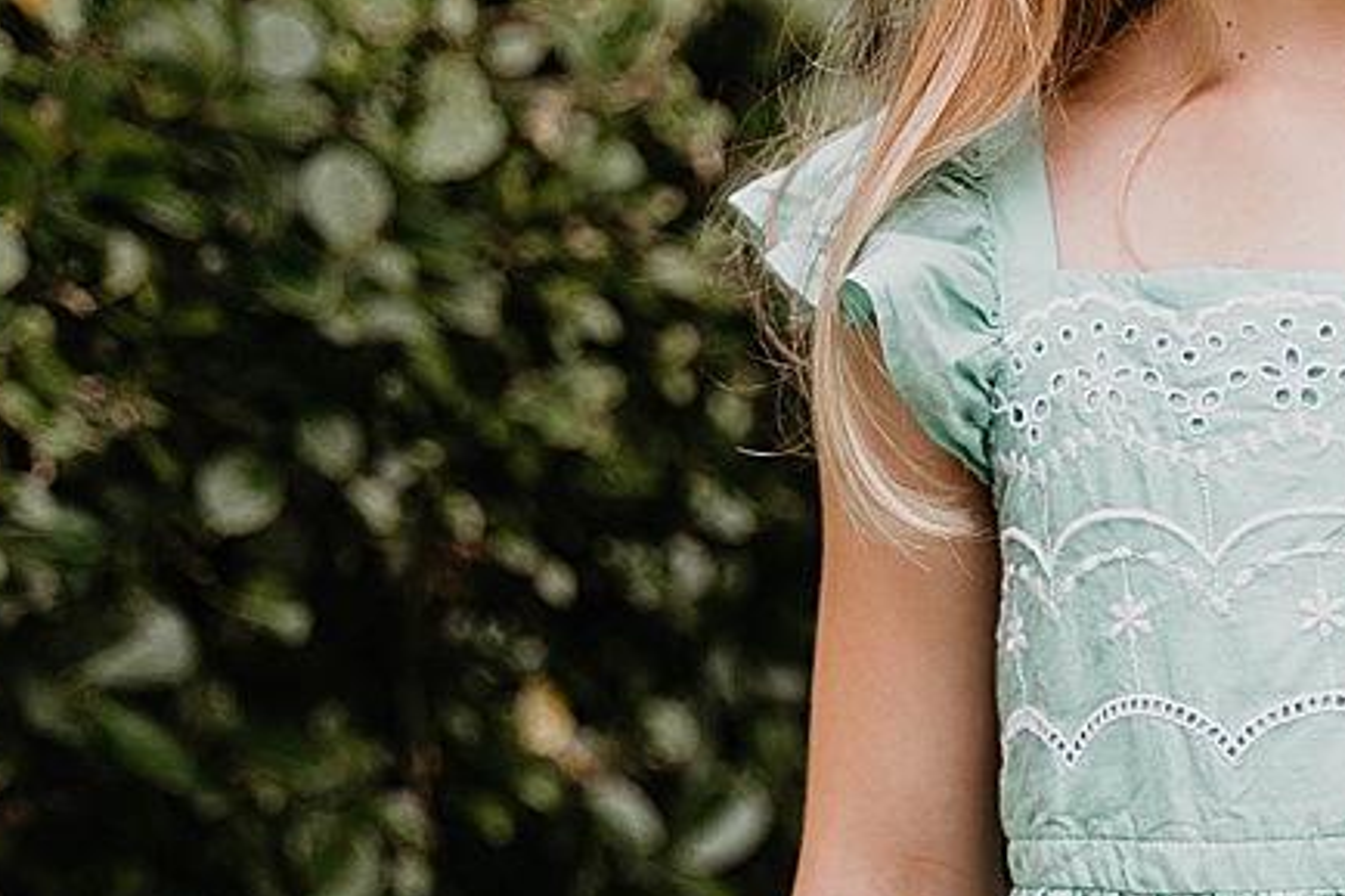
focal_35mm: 258
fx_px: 9635
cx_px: 598
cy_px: 411
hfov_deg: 8.0
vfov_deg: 5.3
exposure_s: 1/250
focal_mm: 70
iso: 125
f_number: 2.8
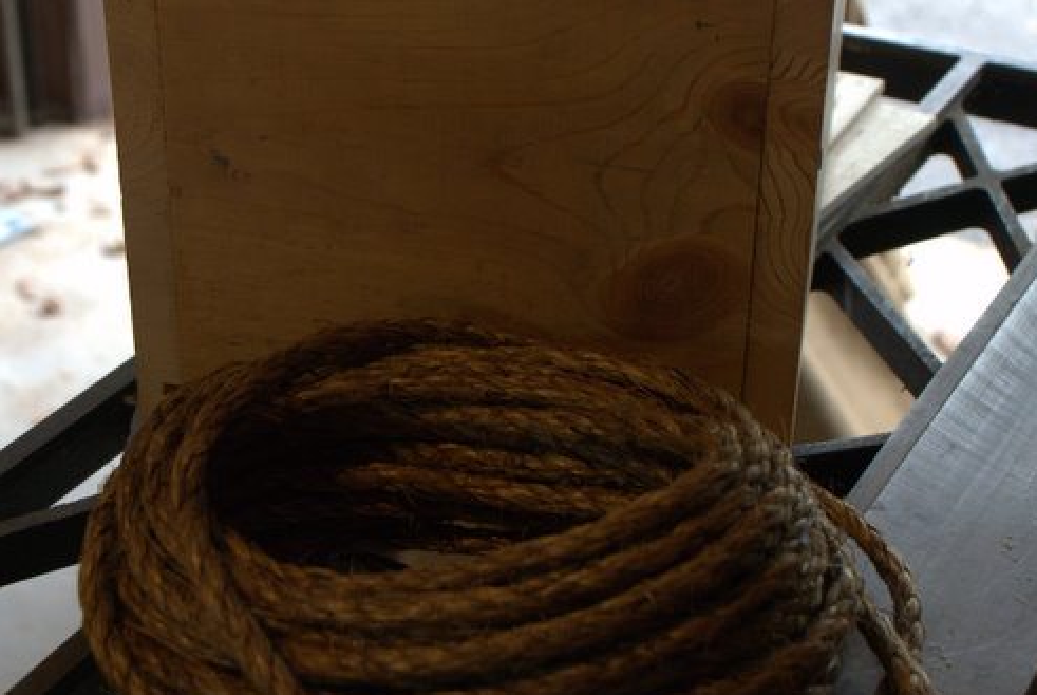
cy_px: 156
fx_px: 2187
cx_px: 505
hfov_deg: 26.7
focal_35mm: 76
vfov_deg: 17.9
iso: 400
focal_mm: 31
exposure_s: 1/20
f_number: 4.2
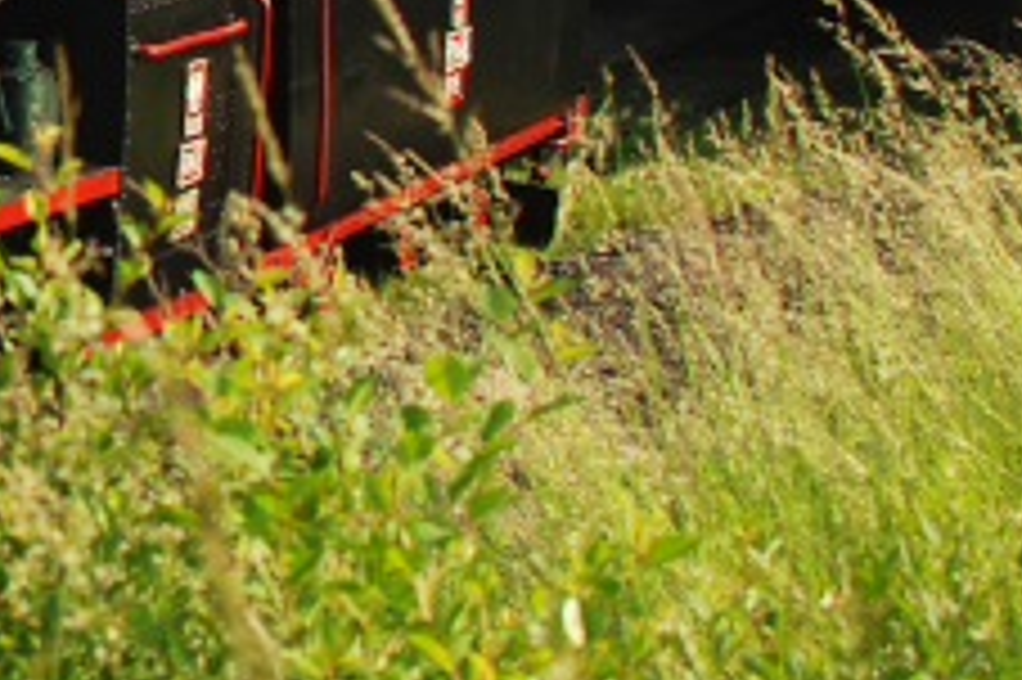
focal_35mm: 237
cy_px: -435
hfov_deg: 8.3
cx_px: -1013
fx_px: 6730
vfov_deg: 5.7
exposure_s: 1/800
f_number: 5
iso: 200
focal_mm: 35
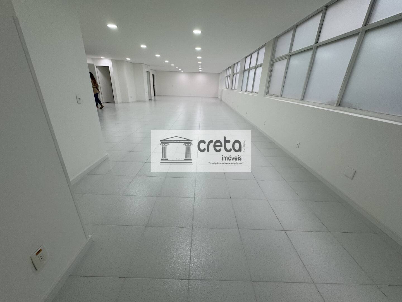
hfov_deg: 102.1
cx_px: 201
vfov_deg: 85.7
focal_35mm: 14
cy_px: 151
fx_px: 163
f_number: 2.2
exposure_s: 1/120
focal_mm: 2.22
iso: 80
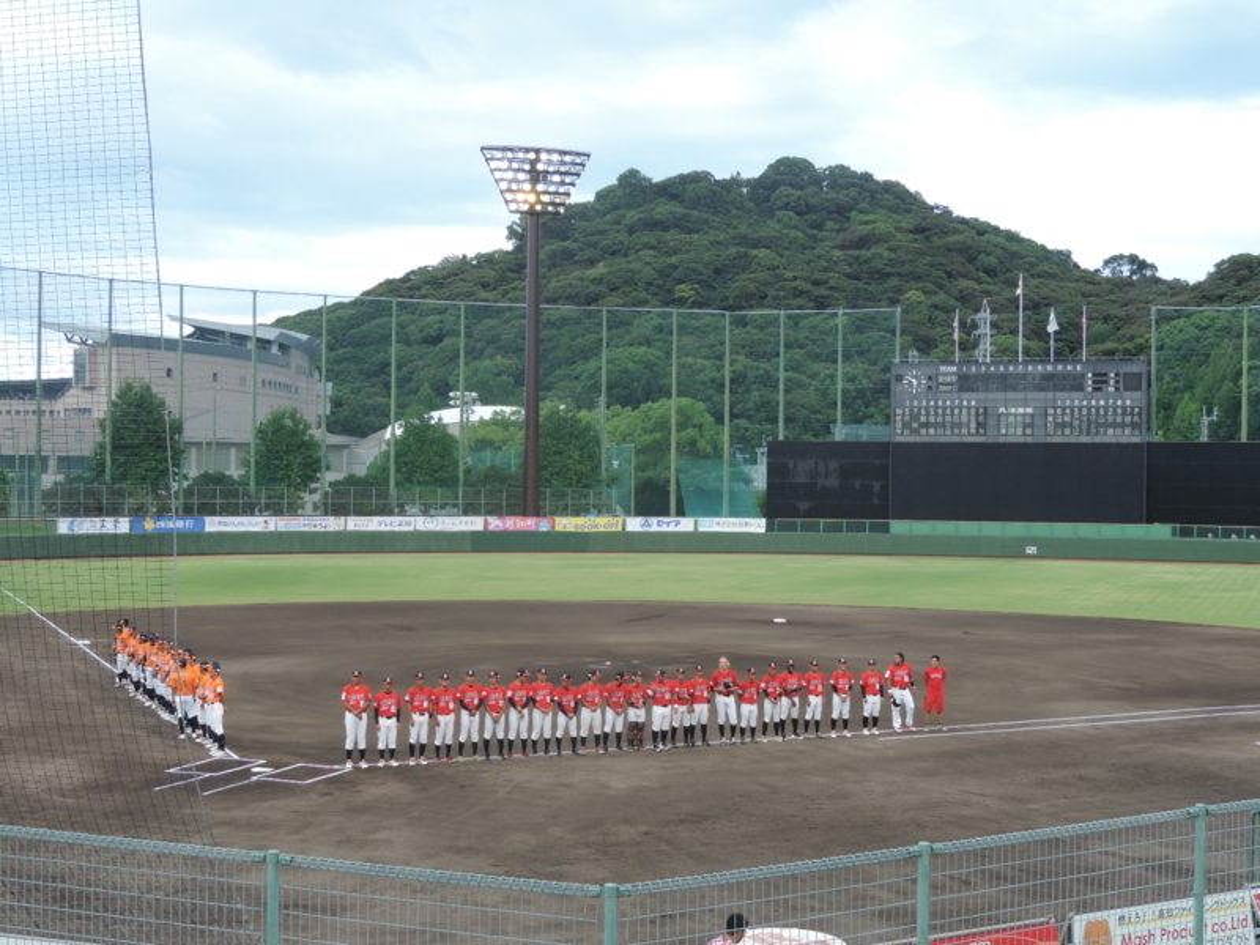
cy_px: 472
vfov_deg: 30.9
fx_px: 1711
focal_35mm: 47
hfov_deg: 40.4
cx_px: 630
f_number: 3.5
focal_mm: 8.3
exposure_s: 1/80
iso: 80
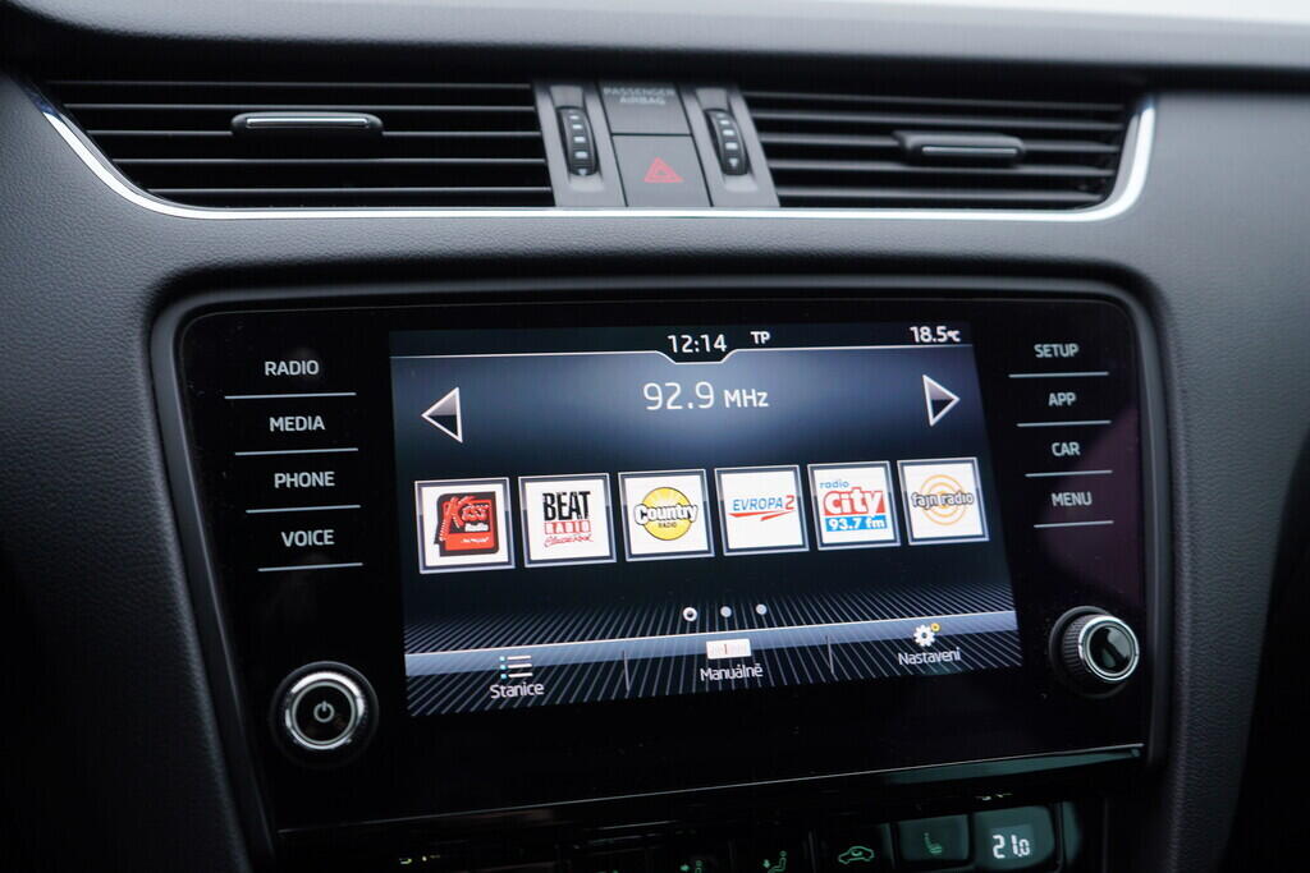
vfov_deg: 36.9
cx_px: 655
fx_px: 1310
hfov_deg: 53.1
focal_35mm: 36
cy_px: 436
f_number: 3.2
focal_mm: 24
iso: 125
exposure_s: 1/50
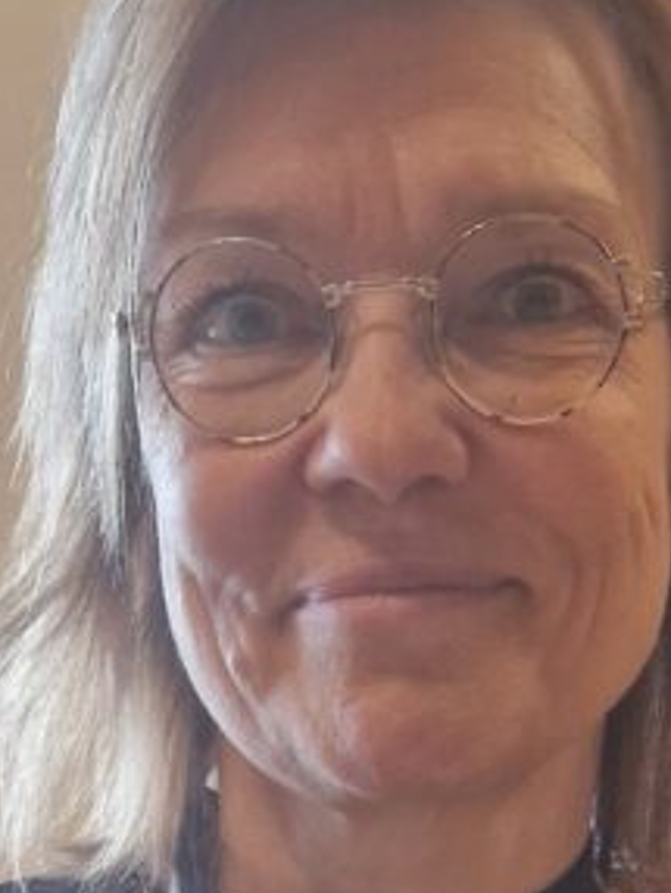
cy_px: 1439
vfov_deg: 18.0
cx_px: 393
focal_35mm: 94
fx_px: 2426
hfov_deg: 15.7
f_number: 1.8
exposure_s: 1/100
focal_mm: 5.4
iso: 320
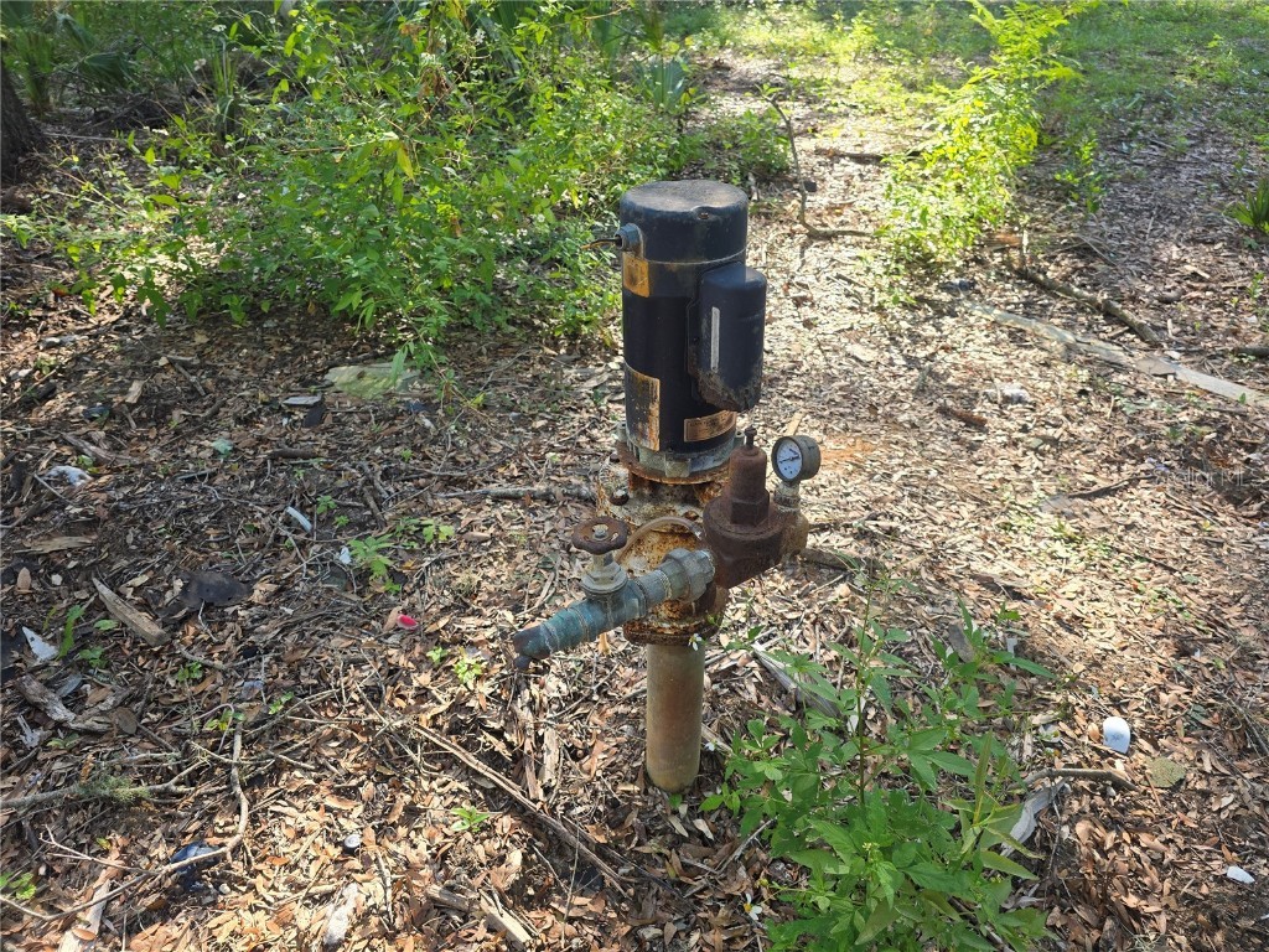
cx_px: 634
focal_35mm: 23
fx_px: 843
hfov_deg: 73.9
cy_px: 476
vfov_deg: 58.9
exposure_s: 1/180
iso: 50
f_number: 1.7
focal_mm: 6.3
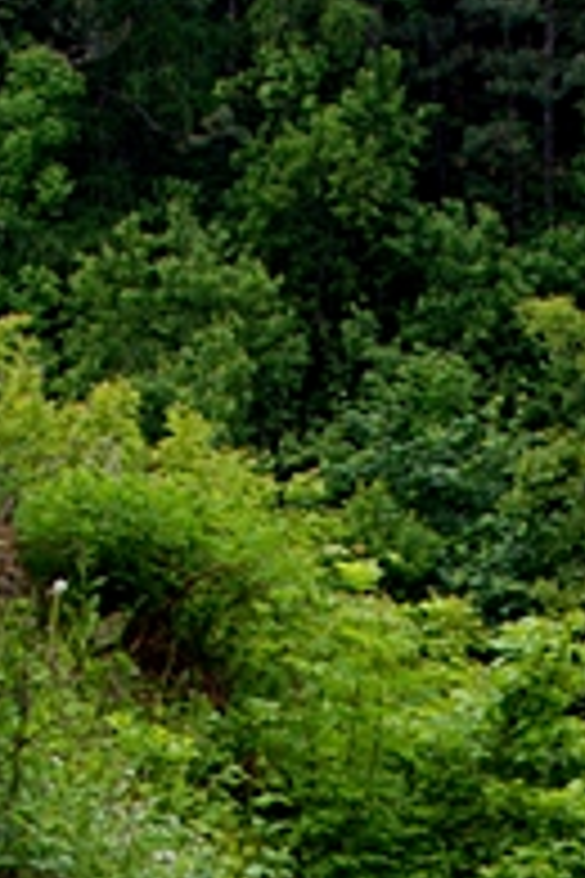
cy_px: 1706
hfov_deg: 4.3
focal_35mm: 315
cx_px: 828
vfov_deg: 6.4
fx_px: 7678
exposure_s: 1/400
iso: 200
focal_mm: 38
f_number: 5.6
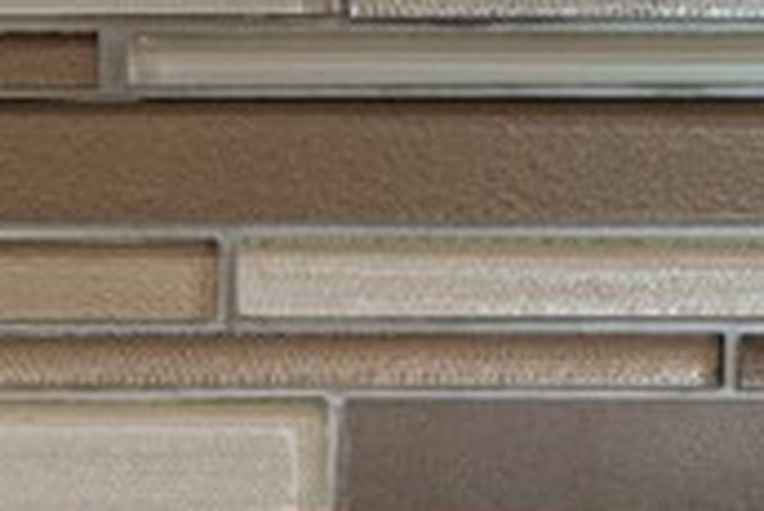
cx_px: -67
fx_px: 2761
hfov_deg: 15.4
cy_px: 871
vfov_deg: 10.1
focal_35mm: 130
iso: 500
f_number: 2.8
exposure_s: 1/125
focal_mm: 35
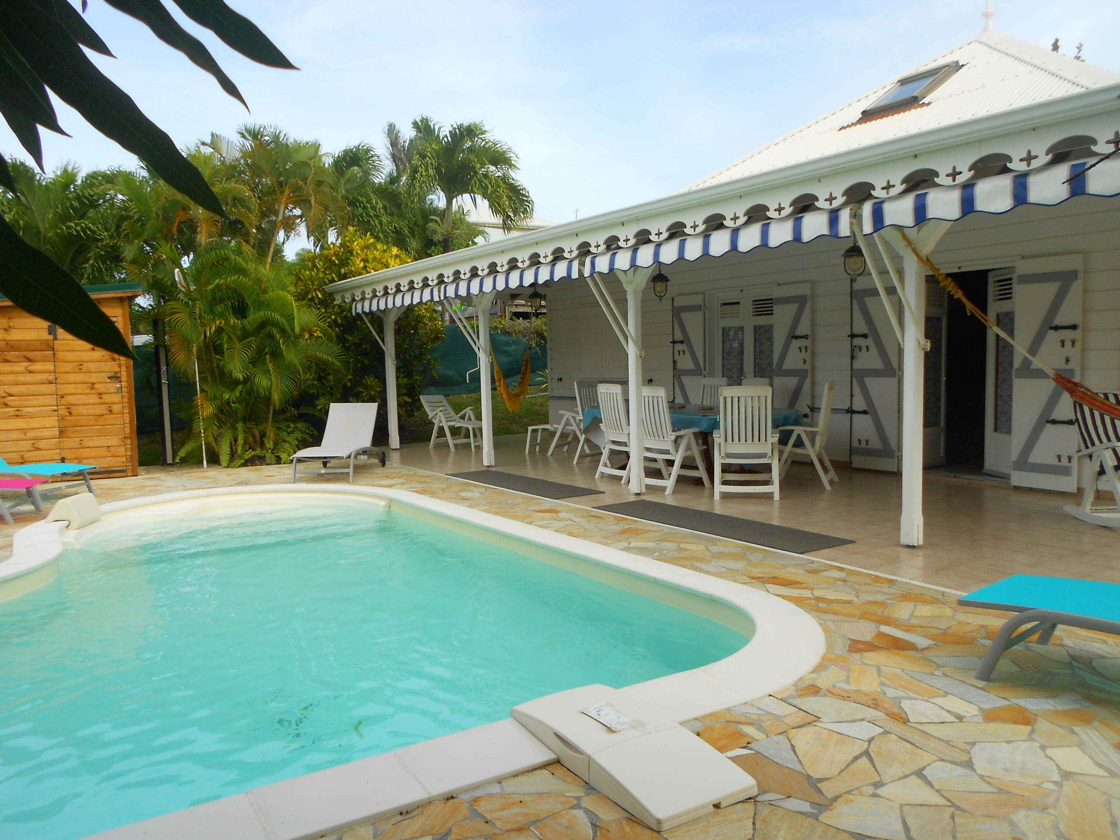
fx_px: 841
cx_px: 560
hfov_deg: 67.3
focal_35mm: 26
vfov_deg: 53.1
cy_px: 420
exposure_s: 1/640
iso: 80
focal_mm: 4.6
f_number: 3.2
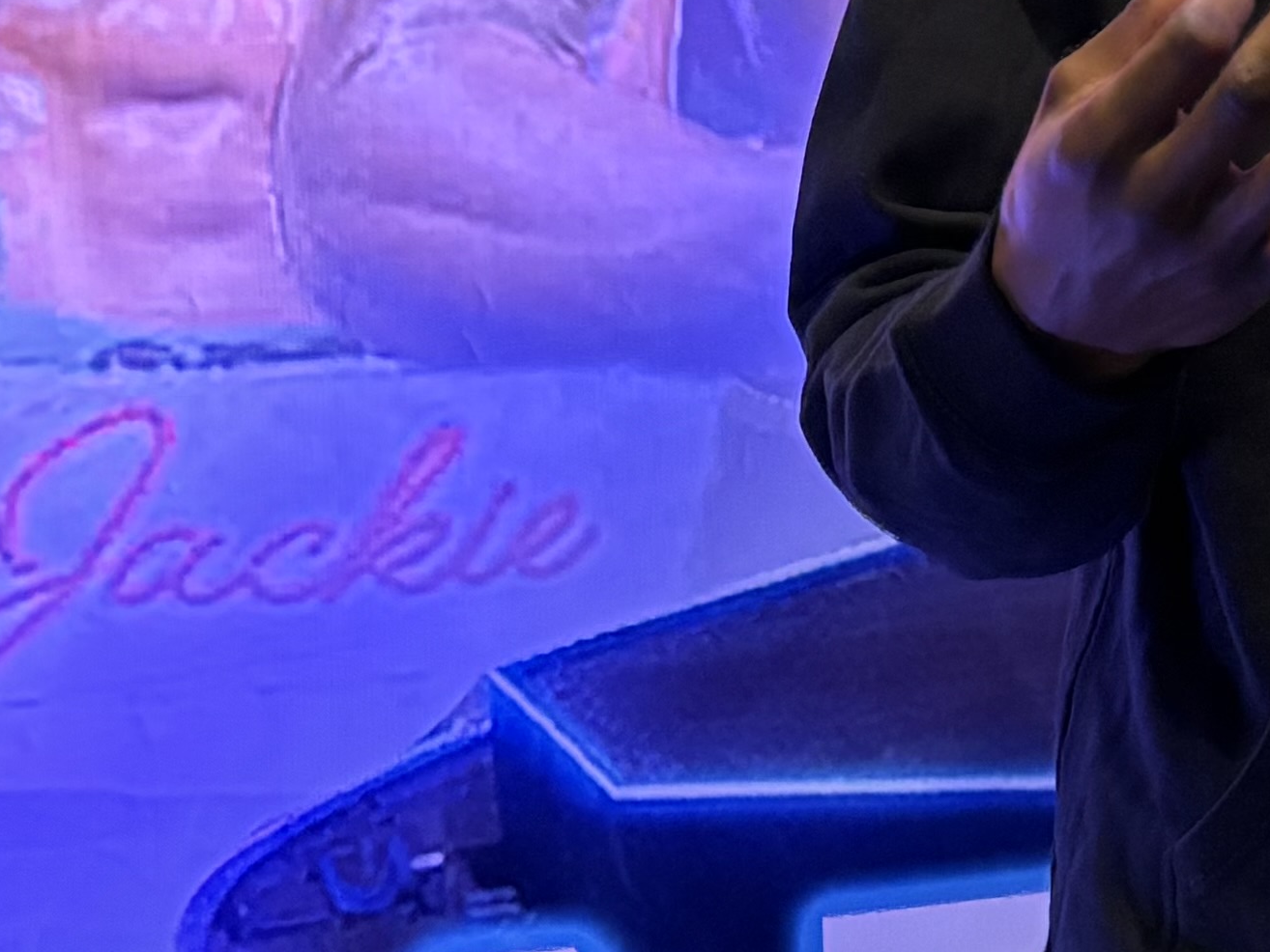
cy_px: 309
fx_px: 4147
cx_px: 2302
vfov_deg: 13.1
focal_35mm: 113
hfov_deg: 15.1
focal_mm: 5.96
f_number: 1.6
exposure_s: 1/37
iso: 640
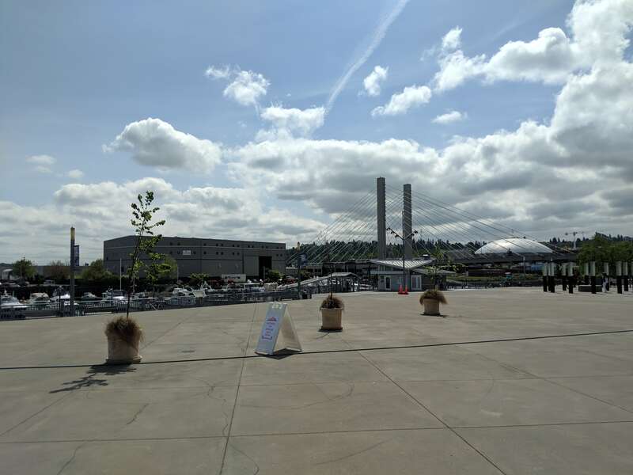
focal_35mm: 27
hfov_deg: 65.3
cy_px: 238
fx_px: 494
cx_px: 316
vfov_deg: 51.4
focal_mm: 4.44
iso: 52
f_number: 1.8
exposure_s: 1/7812
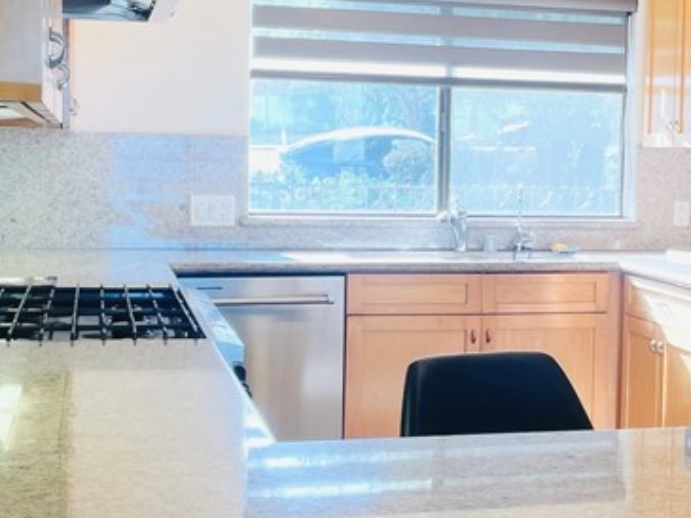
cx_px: 553
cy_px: 263
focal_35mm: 73
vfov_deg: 20.2
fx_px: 1458
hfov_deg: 26.2
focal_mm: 4.2
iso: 50
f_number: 1.6
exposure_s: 1/120
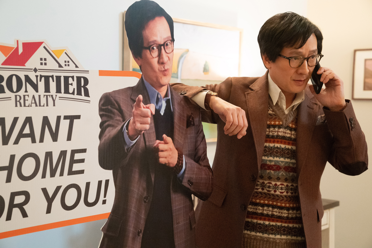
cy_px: 124
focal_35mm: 61
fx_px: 630
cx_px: 186
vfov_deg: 22.3
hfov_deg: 32.9
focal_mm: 61
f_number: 5
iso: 16000
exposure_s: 1/250
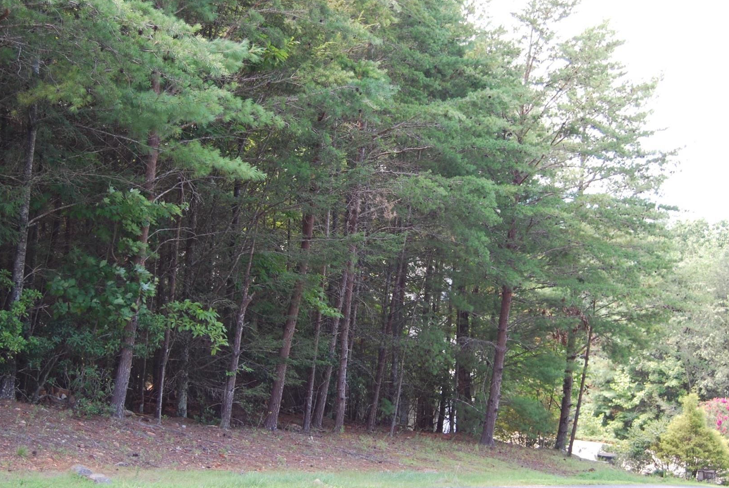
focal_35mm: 59
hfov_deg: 34.1
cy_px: 266
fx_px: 1189
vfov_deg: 23.2
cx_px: 356
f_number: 4.5
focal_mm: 31
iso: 200
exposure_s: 1/40
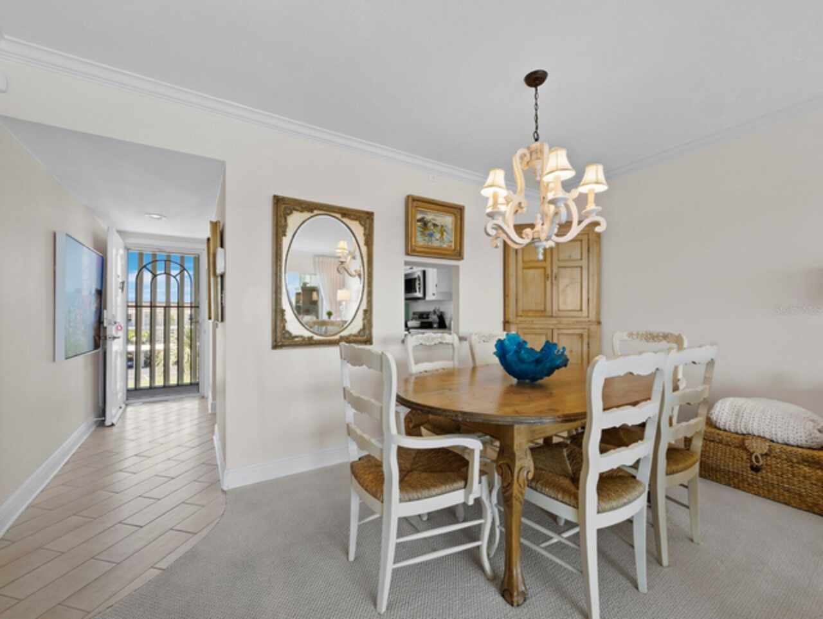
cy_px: 310
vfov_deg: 85.8
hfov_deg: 102.0
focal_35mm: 14
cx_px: 412
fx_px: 333
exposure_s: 1/2.5
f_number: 11
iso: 400
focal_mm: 7
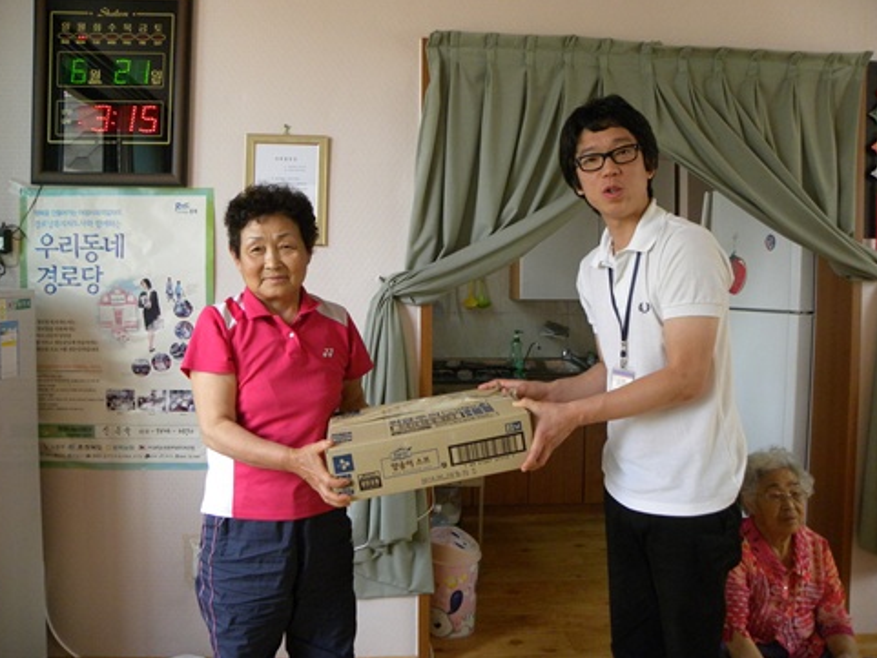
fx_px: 684
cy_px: 320
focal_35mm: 27
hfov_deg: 65.3
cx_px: 428
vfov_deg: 51.4
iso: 343
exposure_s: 1/72.1
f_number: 2.8
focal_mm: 4.6
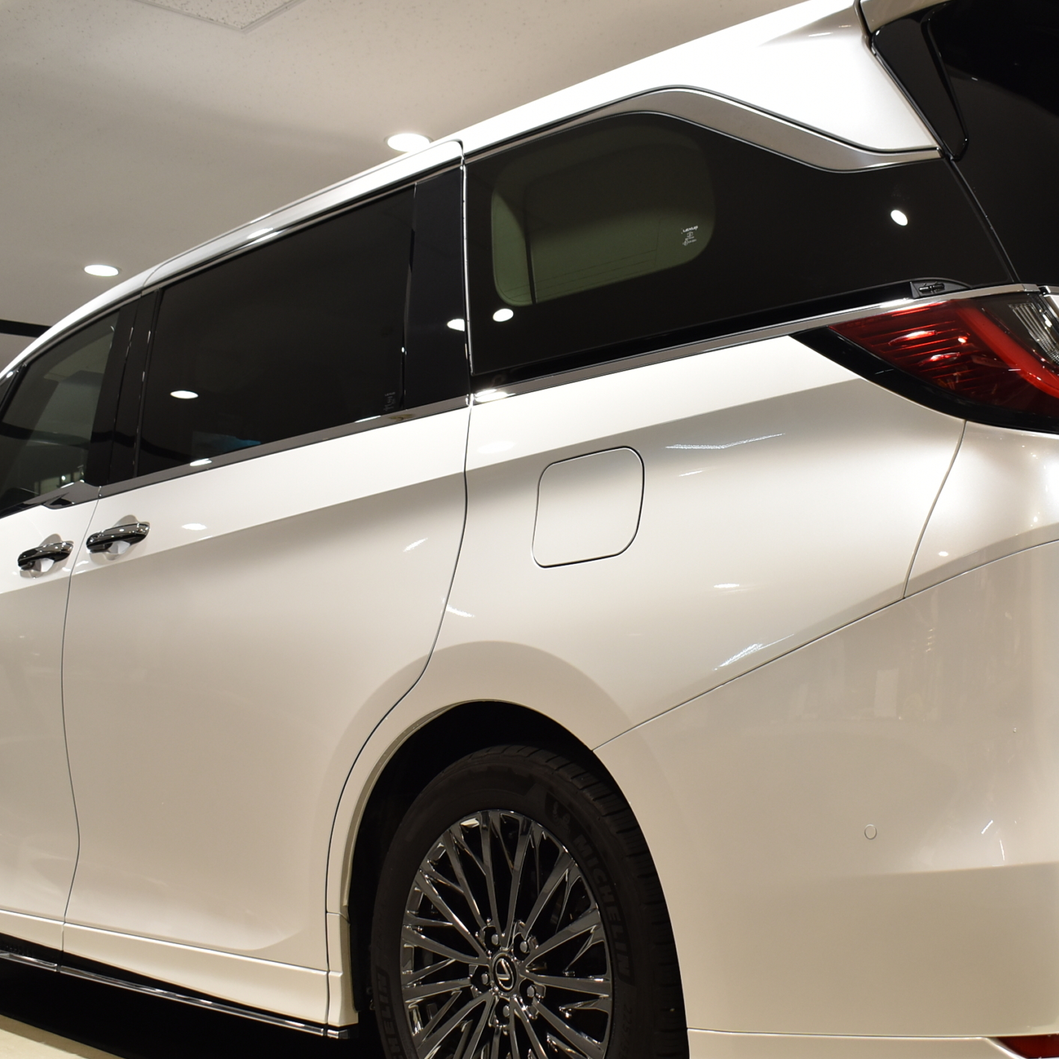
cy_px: 571
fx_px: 1592
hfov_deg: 36.6
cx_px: 645
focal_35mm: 46
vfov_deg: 36.8
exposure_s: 1/30
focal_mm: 20
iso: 450
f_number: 4.5
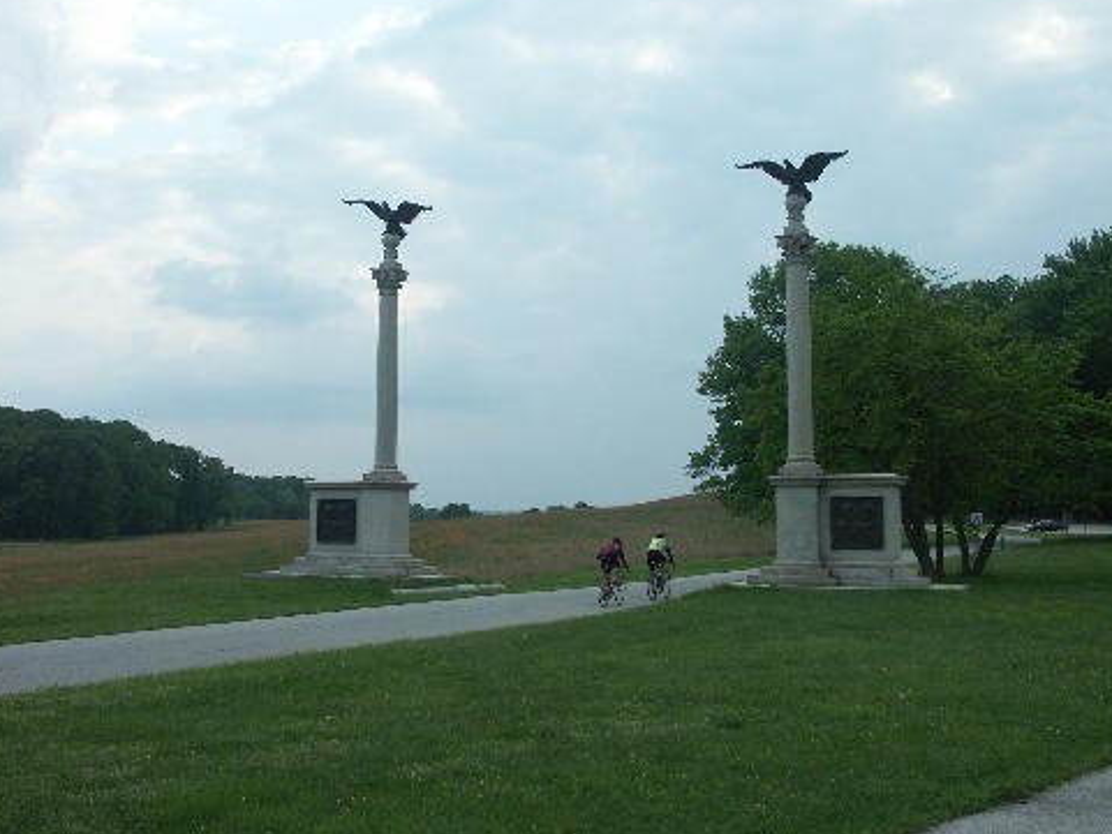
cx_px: 526
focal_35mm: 41
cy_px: 390
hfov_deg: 45.7
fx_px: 1317
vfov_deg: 35.1
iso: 100
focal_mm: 9.58
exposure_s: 1/200
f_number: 5.6
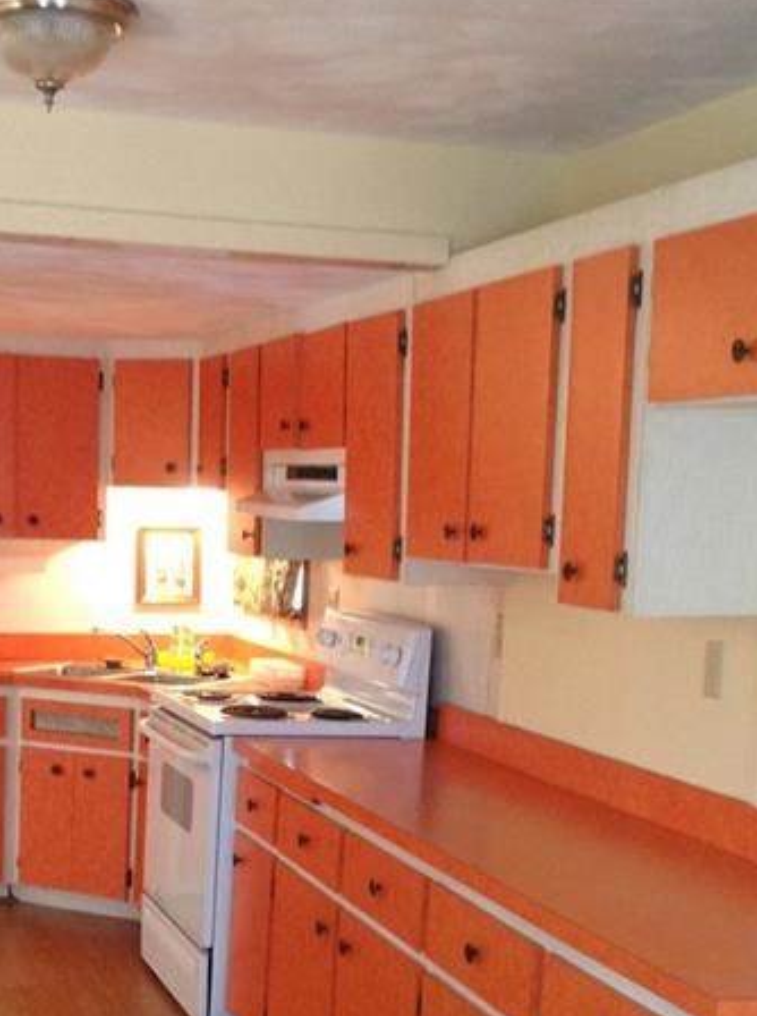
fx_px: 1756
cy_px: 748
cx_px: 212
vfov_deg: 31.7
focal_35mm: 60
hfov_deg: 24.1
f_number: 2.4
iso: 200
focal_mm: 4.28
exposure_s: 1/15
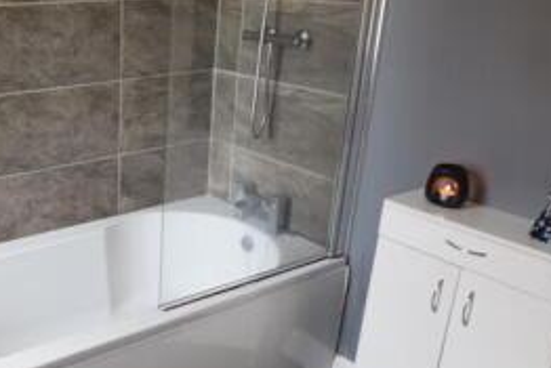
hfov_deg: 43.7
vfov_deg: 32.5
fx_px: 632
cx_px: 73
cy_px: 186
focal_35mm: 41
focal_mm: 11
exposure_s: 1/60
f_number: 4.2
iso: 560
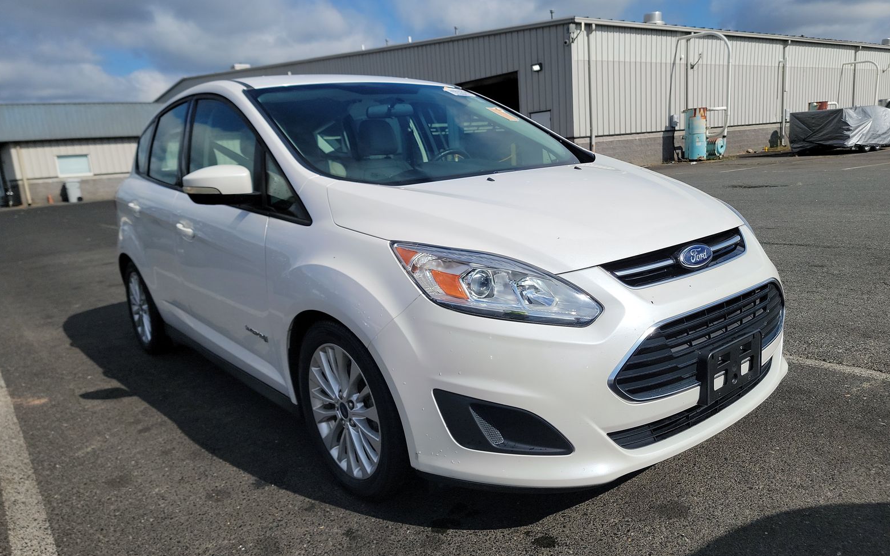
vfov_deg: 47.5
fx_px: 631
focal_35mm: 26
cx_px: 451
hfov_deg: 70.4
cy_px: 295
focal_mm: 6.7
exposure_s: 1/1858
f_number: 1.8
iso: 50
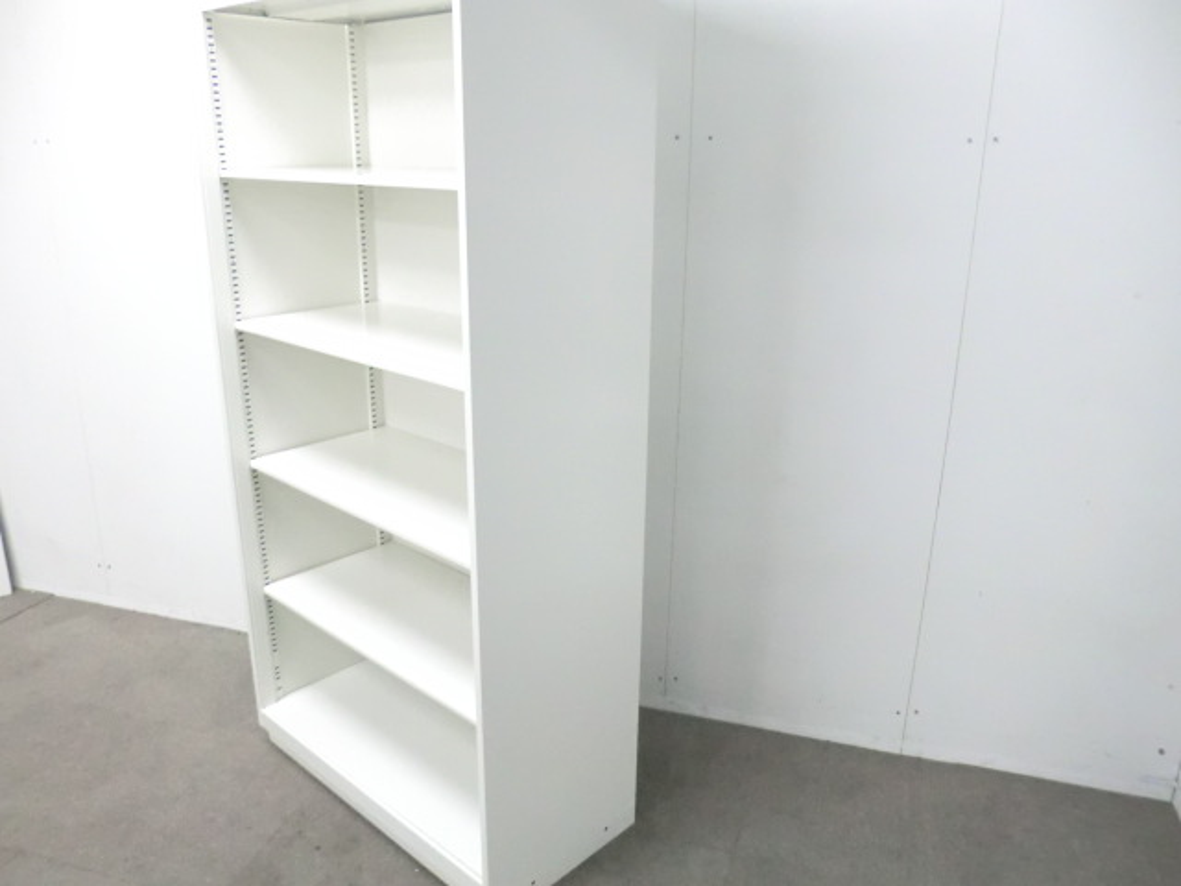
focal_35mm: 27
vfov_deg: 51.4
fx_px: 921
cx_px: 590
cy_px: 443
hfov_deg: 65.3
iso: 800
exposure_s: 1/50
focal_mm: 4.9
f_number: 3.2
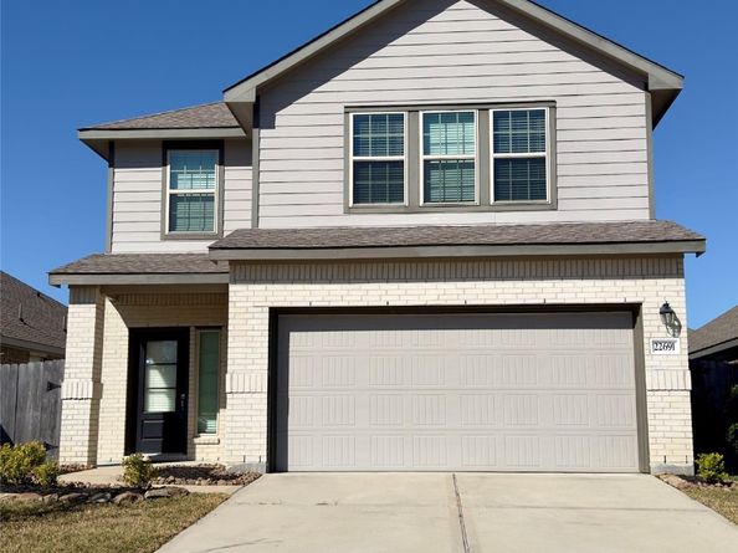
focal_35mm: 26
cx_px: 369
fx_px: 554
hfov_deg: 67.3
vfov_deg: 53.0
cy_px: 276
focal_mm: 6.76
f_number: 1.78
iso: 100
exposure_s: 1/11628
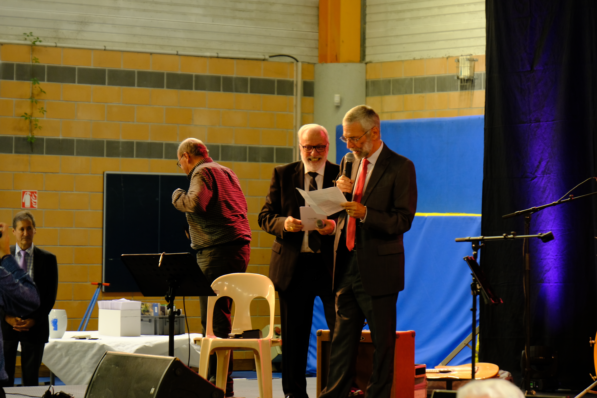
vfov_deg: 9.8
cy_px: 199
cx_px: 298
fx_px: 2321
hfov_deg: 14.7
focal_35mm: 140
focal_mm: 93.2
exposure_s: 1/38
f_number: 5.6
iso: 800
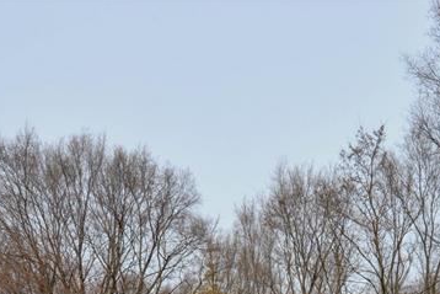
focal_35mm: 40
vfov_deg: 26.3
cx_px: 339
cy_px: 417
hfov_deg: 46.4
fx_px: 489
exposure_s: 1/160
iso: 200
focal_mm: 14
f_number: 9
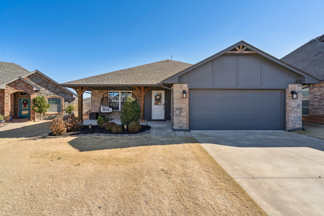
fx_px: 144
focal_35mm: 16
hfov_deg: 96.7
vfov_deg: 73.8
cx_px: 162
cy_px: 108
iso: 200
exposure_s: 1/640
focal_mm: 16
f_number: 7.1
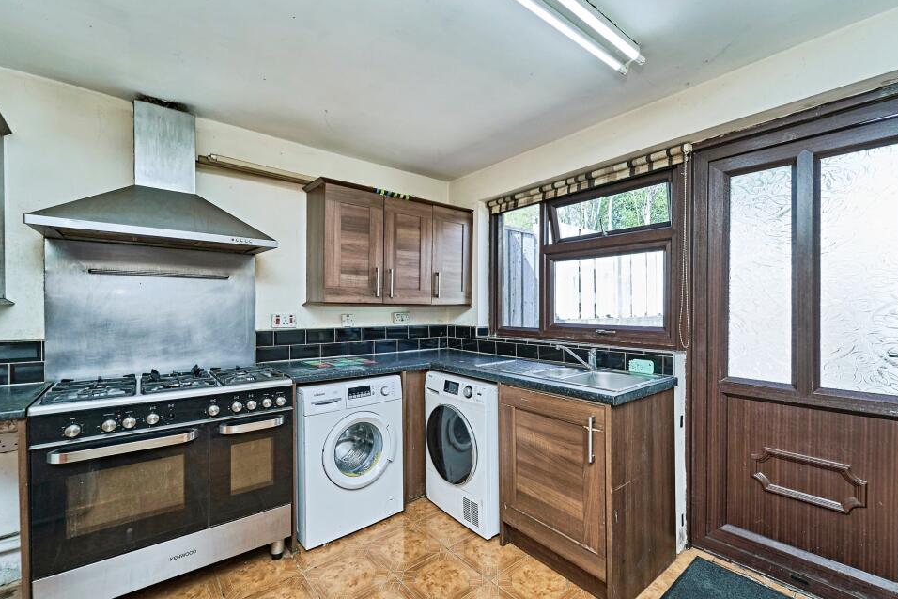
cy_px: 318
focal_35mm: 15
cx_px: 461
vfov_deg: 77.2
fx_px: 374
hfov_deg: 100.4
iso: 400
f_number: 8
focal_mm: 14
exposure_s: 1/80
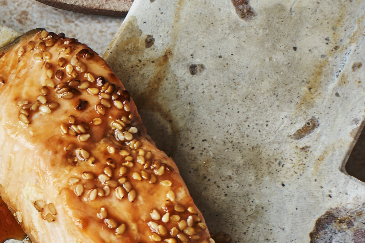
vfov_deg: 4.7
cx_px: -316
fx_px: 2970
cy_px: 268
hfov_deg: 6.8
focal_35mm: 293
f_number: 11
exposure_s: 1/8
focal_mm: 75
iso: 200
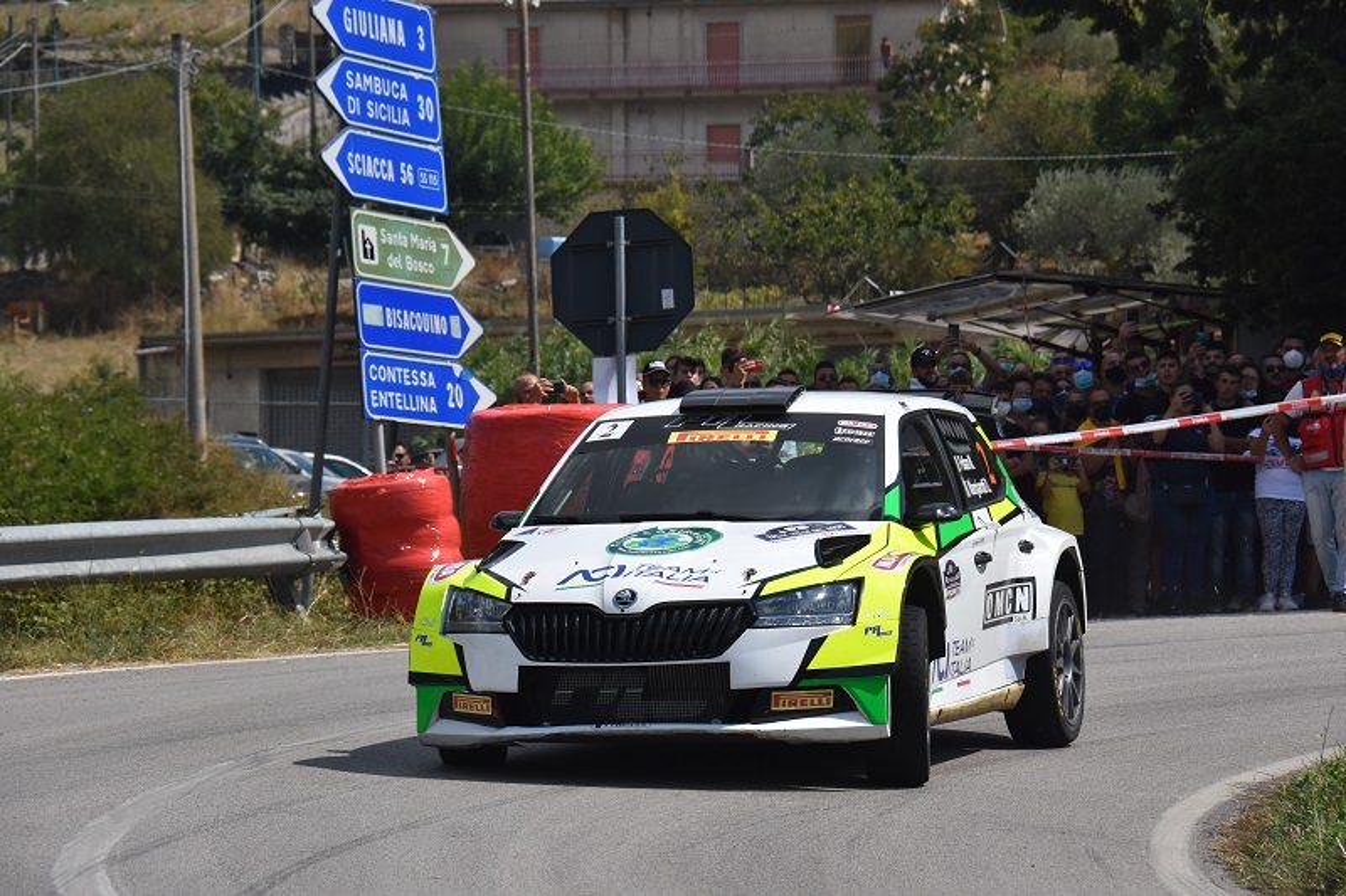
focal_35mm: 188
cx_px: 673
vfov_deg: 7.3
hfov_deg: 11.0
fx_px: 7009
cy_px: 448
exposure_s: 1/2000
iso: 500
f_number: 8
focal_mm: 125
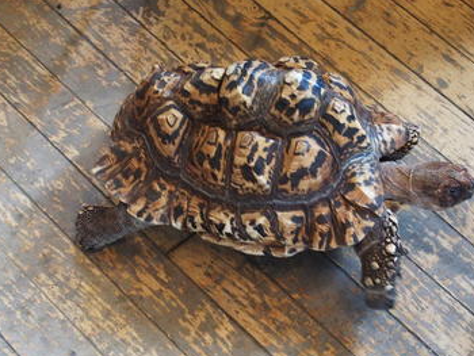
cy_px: 160
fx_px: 1233
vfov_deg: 16.4
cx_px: 245
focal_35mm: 90
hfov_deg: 21.8
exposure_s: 1/60
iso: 800
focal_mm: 14.5
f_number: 2.8
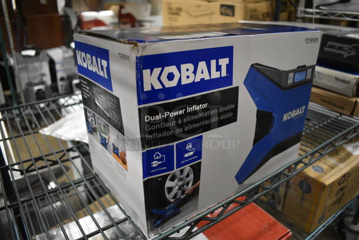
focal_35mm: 27
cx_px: 180
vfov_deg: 48.0
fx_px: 270
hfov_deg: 67.3
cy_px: 120
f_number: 3.5
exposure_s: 1/125
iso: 2200
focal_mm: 18
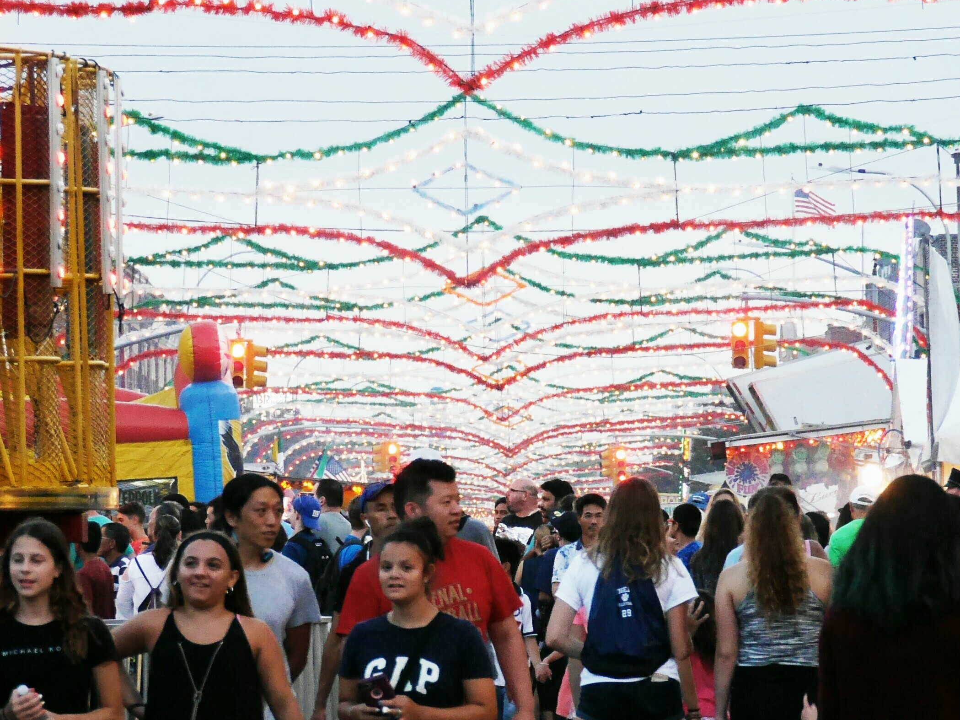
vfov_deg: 5.3
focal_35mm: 281
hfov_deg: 7.0
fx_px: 7792
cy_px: 488
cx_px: 549
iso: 1600
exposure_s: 1/125
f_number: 5.7
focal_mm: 64
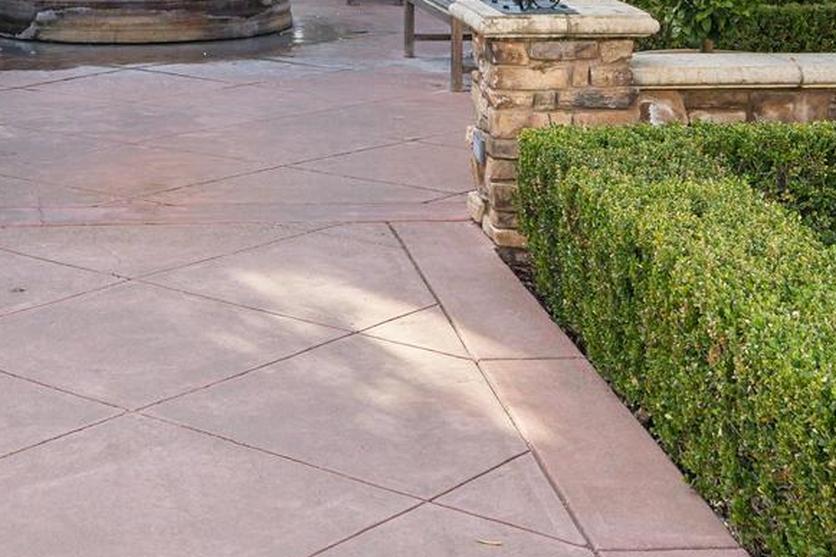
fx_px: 1718
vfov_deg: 17.2
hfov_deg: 26.7
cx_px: 144
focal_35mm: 74
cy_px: -189
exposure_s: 1/40
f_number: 7.1
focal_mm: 21
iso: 100
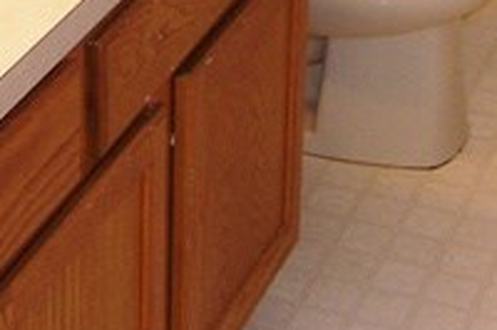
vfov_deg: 9.6
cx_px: 119
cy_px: -429
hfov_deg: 15.9
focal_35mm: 128
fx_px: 1766
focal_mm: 5
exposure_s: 1/30
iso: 100
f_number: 2.8
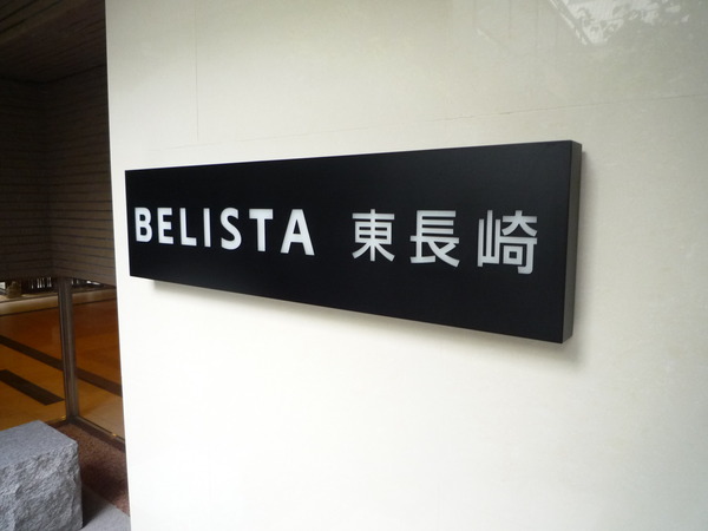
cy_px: 266
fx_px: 511
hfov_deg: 69.4
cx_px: 354
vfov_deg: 54.9
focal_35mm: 25
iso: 250
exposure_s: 1/30
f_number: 2.8
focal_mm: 4.4
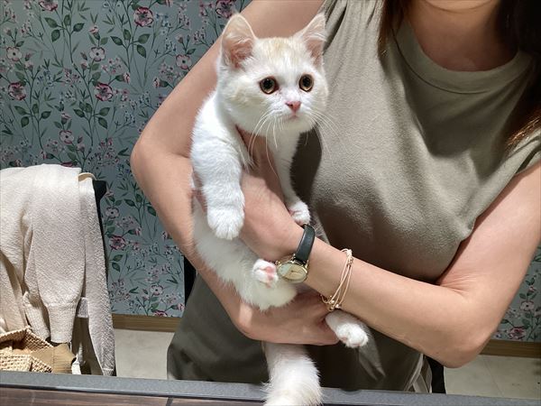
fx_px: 484
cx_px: 270
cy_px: 203
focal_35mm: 31
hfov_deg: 58.4
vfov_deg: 45.4
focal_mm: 3.3
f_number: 2.4
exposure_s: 1/60
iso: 64
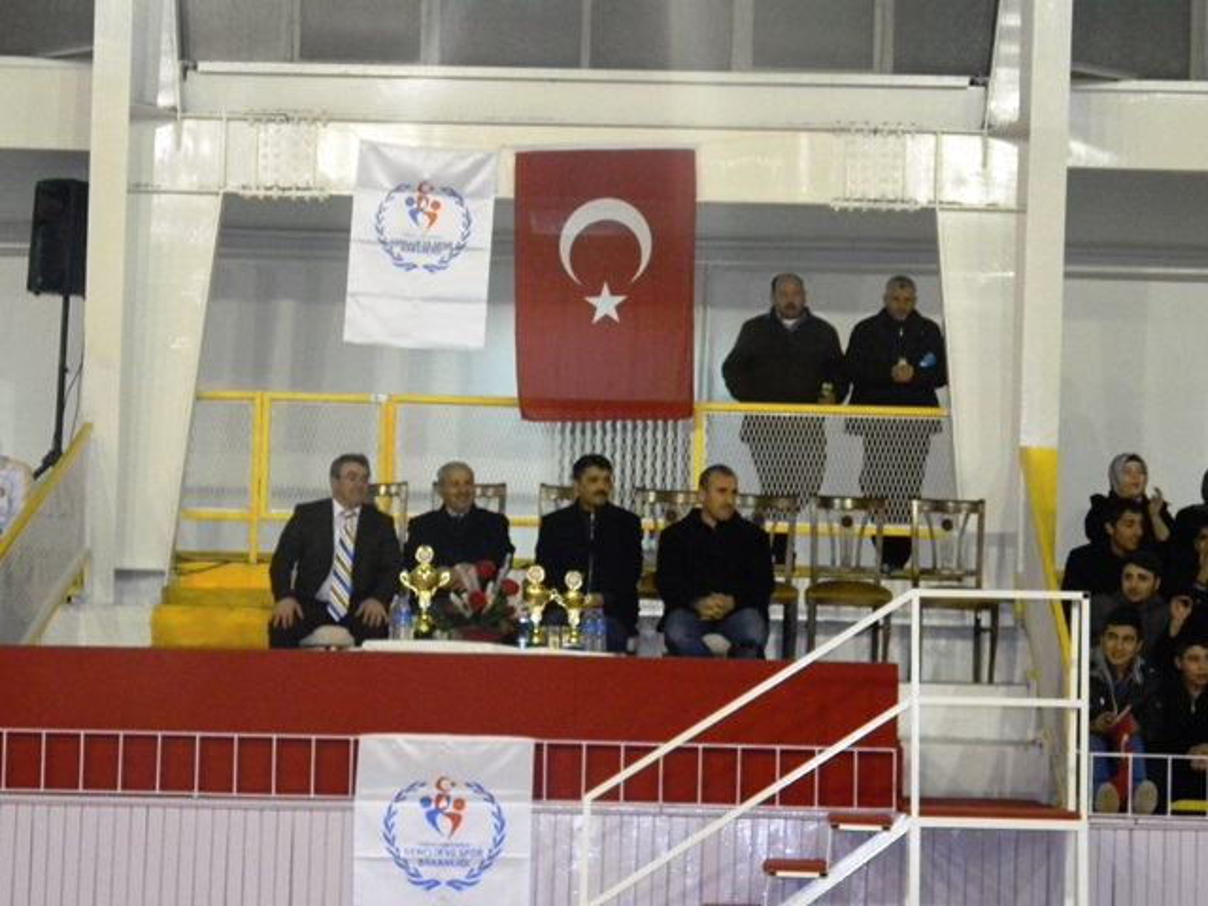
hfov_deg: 19.1
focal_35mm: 103
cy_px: 453
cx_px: 604
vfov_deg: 14.4
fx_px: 3594
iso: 800
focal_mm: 18.6
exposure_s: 1/60
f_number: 4.5
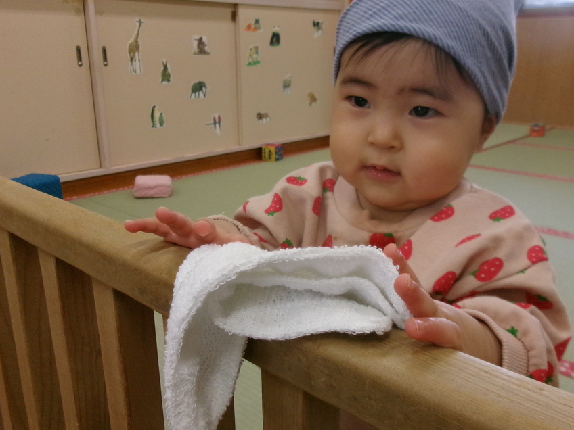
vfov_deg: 42.9
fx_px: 547
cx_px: 307
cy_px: 221
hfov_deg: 55.3
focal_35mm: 33
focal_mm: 5.1
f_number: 3.9
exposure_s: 1/125
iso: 472
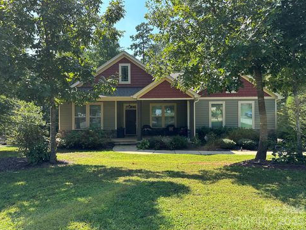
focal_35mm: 25
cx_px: 156
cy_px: 114
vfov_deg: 54.9
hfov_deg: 69.4
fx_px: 221
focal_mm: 6.86
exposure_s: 1/1131
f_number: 1.78
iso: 80
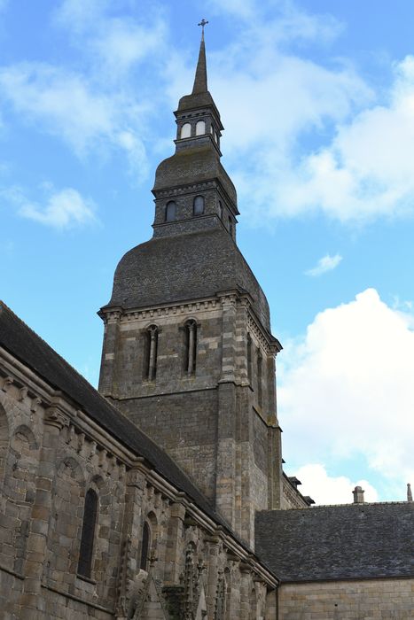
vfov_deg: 39.6
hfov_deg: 27.0
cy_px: 310
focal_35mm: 50
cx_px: 207
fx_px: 862
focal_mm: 50
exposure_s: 1/4000
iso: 640
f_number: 4
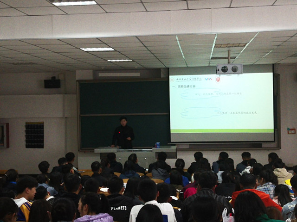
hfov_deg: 38.2
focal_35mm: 50
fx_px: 429
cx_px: 148
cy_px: 111
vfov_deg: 29.1
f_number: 1.6
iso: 320
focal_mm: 3.95
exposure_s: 1/33.3
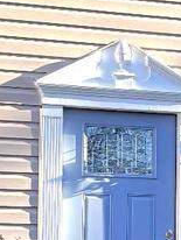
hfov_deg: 10.6
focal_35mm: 136
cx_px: 246
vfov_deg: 14.4
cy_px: 211
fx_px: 946
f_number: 1.6
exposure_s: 1/895
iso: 50
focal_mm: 5.96
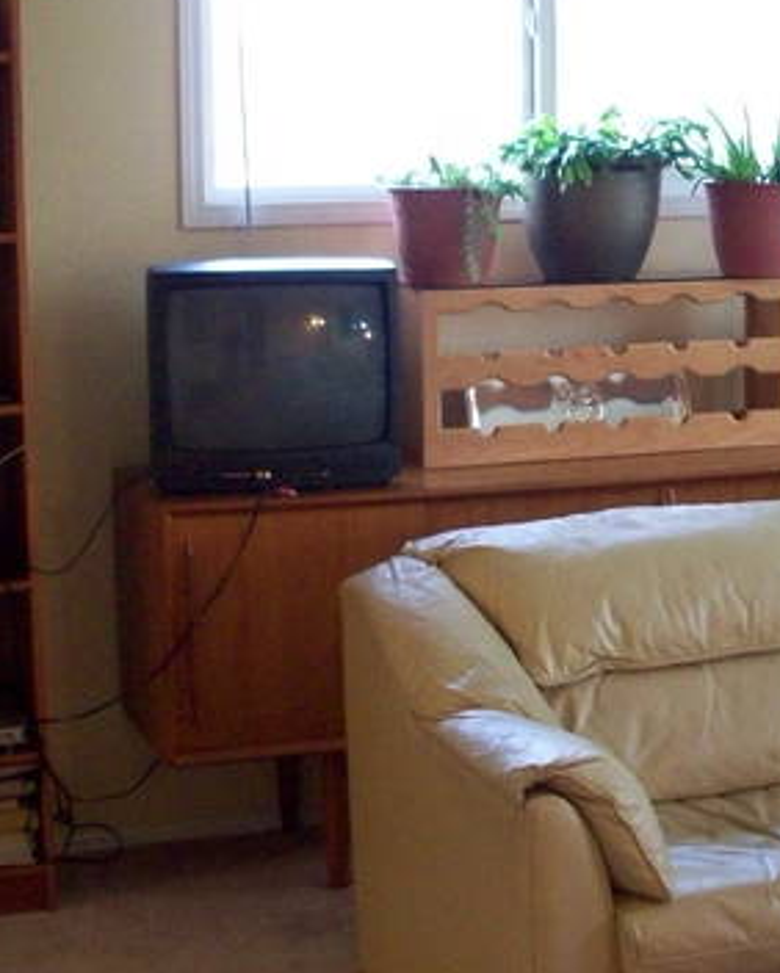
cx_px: 711
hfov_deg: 18.6
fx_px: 2335
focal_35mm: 81
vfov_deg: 23.5
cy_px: 401
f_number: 2.8
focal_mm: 6.2
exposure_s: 1/45
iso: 214
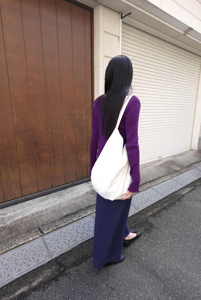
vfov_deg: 83.9
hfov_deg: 62.0
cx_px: 100
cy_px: 150
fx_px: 167
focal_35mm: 20
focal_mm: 7.6
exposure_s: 1/400
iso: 125
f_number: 2
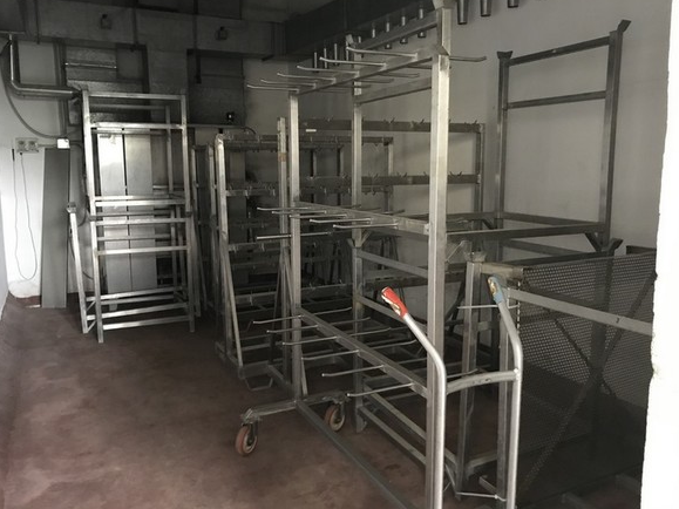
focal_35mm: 29
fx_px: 569
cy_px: 247
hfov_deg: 61.7
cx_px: 347
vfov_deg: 48.2
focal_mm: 3.99
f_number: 1.8
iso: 80
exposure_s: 1/6
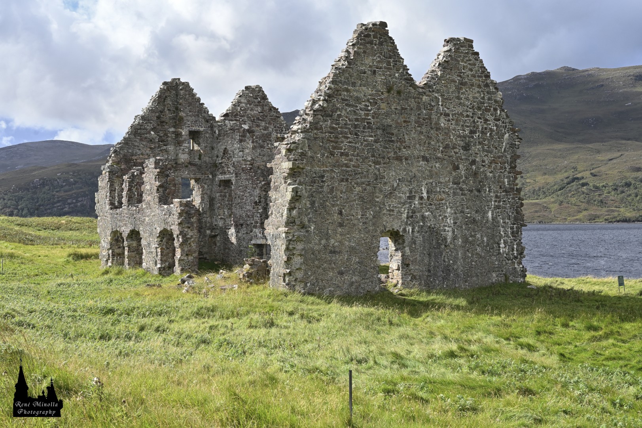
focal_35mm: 48
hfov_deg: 41.1
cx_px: 321
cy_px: 214
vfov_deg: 28.0
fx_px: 855
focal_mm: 48
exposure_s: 1/320
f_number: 9
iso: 200
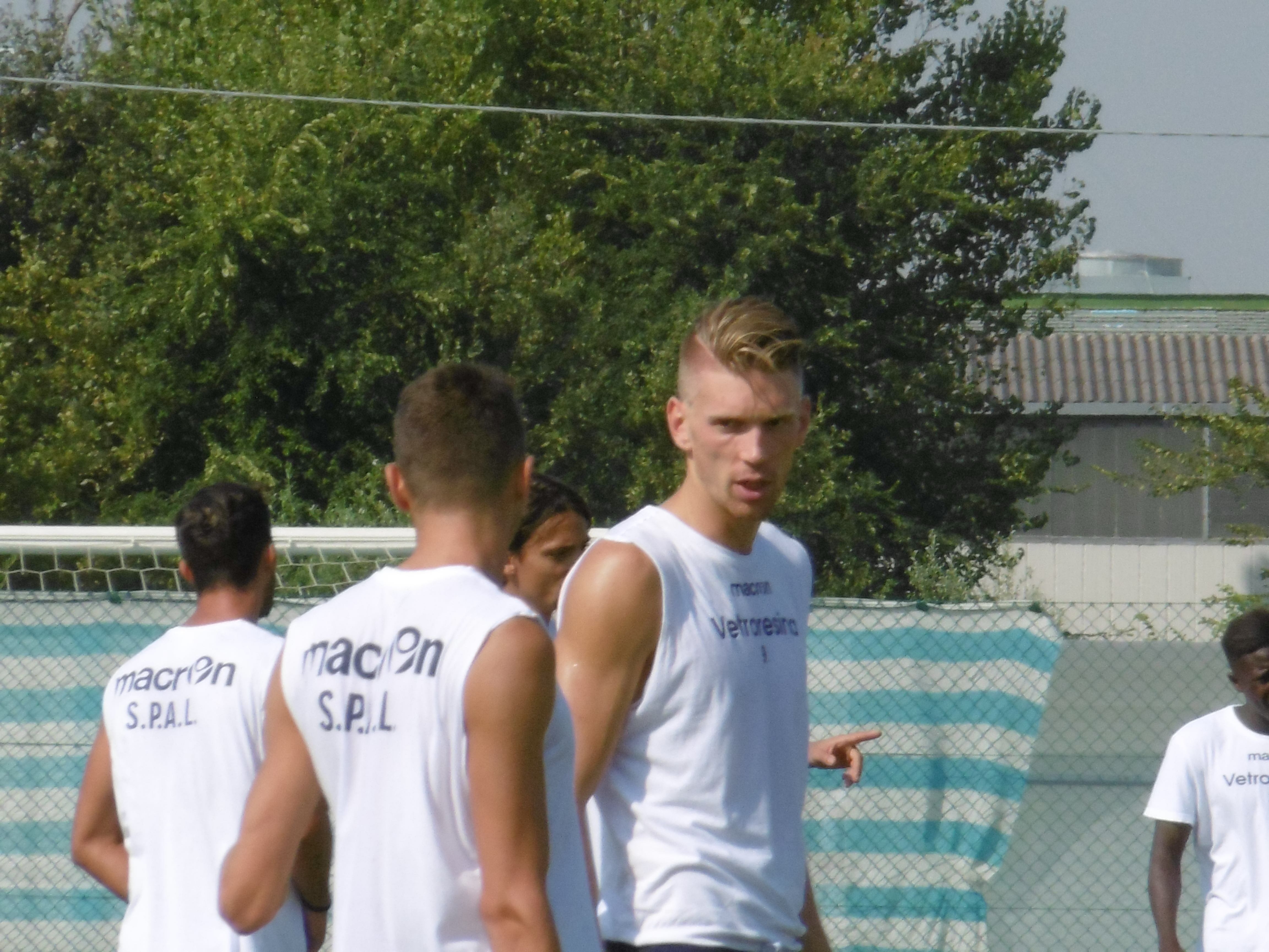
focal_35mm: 576
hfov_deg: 3.4
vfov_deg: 2.6
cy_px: 476
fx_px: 21116
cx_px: 634
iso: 100
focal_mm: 51.6
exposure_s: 1/500
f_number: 6.3
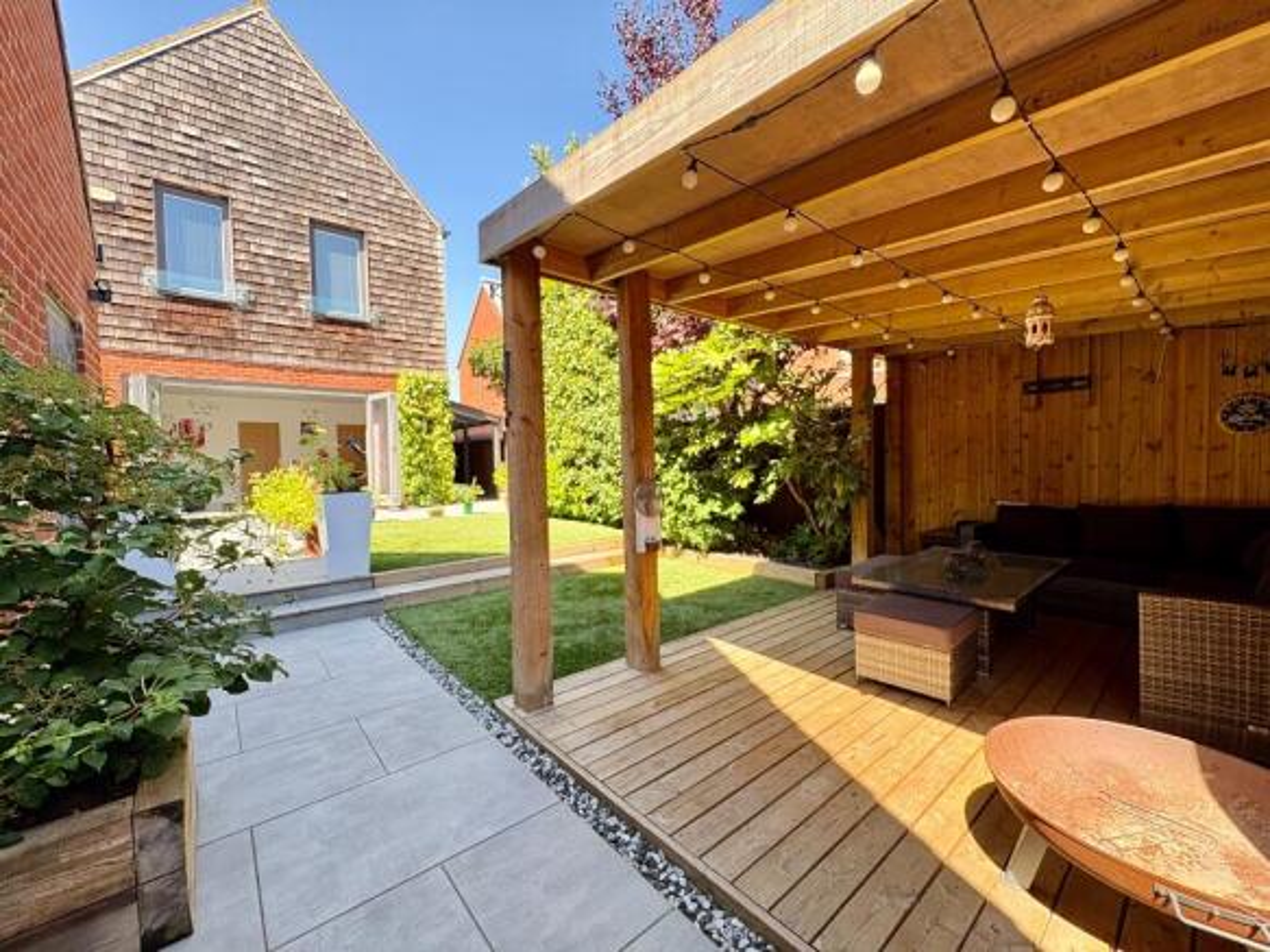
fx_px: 514
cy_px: 476
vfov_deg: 85.7
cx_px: 635
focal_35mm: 14
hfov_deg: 102.1
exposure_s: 1/133
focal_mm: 2.22
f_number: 2.2
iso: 80
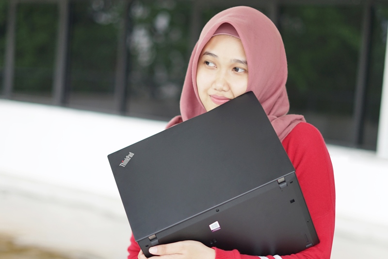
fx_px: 808
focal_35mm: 75
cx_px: 194
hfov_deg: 27.0
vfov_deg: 18.2
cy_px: 130
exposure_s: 1/80
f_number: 1.8
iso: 200
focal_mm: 50
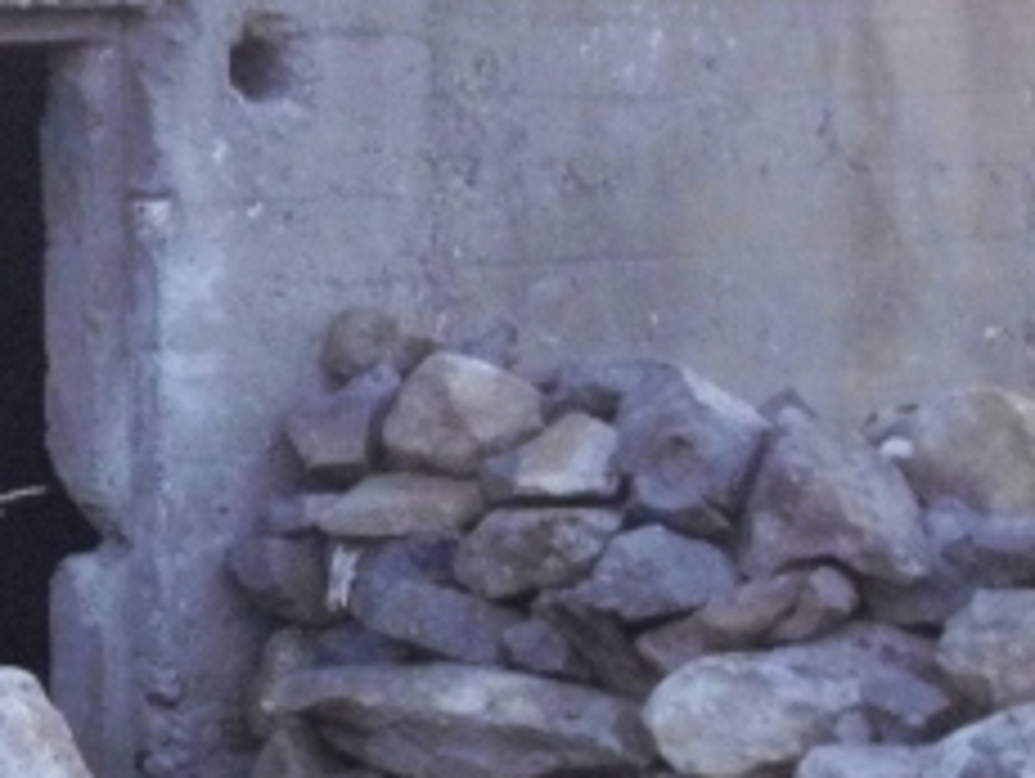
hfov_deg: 15.2
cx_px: 50
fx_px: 3831
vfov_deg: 11.6
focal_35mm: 128
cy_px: 540
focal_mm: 7.6
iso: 800
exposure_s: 1/60
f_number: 3.1
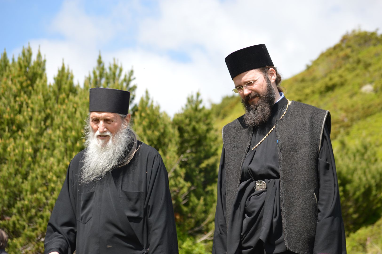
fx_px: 1845
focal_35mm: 174
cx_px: 191
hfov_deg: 11.8
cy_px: 127
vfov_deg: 7.9
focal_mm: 116
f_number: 6.3
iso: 100
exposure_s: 1/200
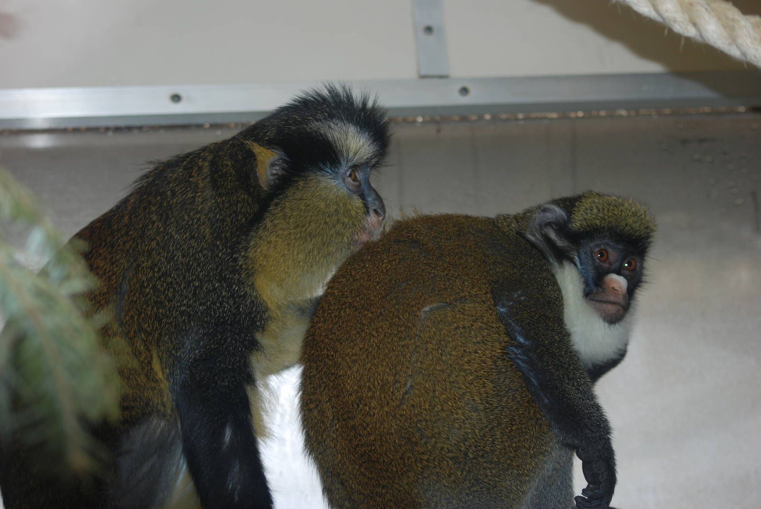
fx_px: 2222
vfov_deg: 13.1
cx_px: 380
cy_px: 254
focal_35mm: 105
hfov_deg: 19.4
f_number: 4
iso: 200
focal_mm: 70
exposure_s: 1/60
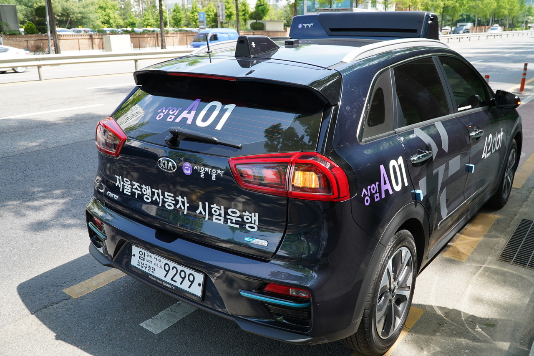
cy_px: 178
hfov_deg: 61.9
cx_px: 267
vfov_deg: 43.6
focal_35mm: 30
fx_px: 445
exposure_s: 1/125
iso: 100
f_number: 5.6
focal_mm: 20
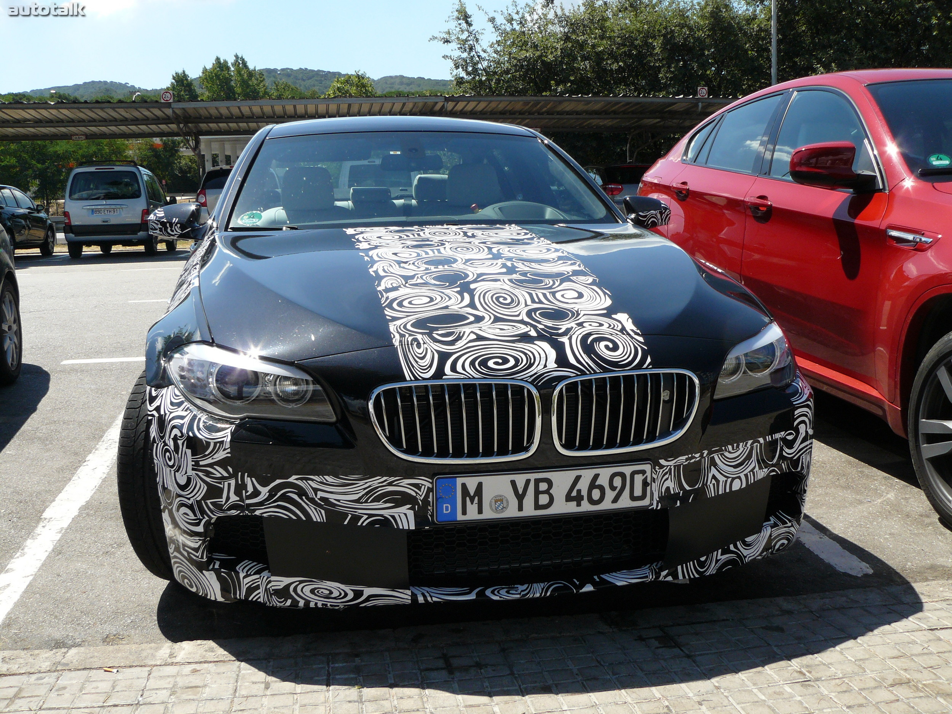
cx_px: 476
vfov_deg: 39.7
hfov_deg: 51.4
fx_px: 990
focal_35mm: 36
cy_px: 357
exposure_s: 1/320
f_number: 5.6
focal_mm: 6
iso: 100
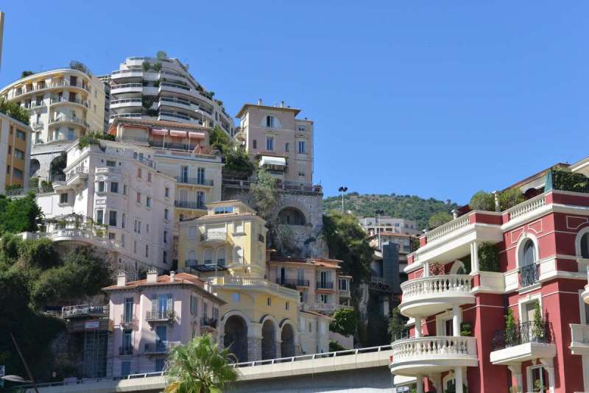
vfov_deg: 19.5
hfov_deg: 28.8
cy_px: 196
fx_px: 1146
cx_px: 294
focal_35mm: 70
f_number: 11
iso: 800
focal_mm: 70
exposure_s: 1/320
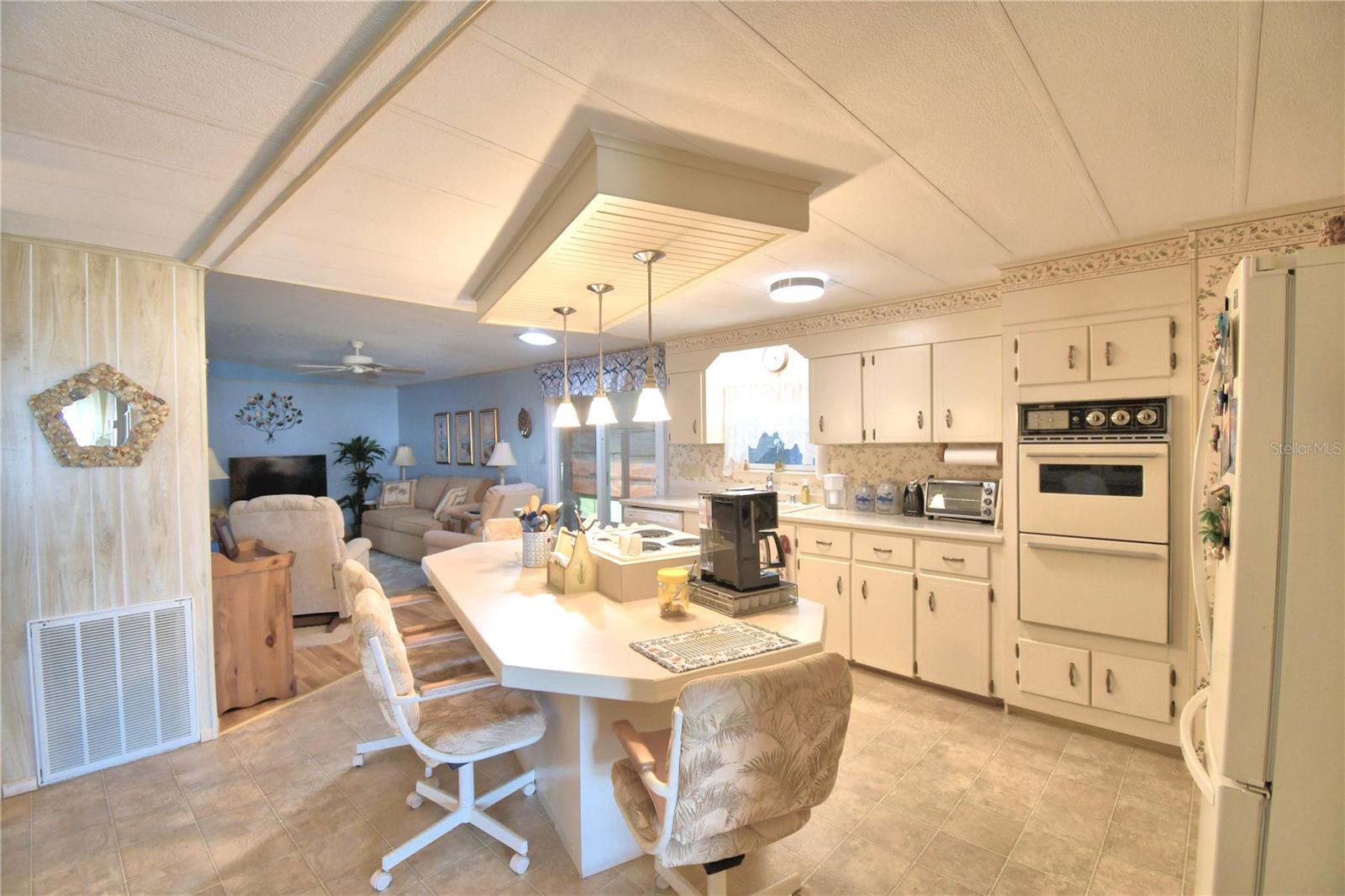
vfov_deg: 77.3
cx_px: 672
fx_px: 560
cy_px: 448
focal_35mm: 15
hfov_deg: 100.4
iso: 400
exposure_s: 1/50
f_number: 4.5
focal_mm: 10
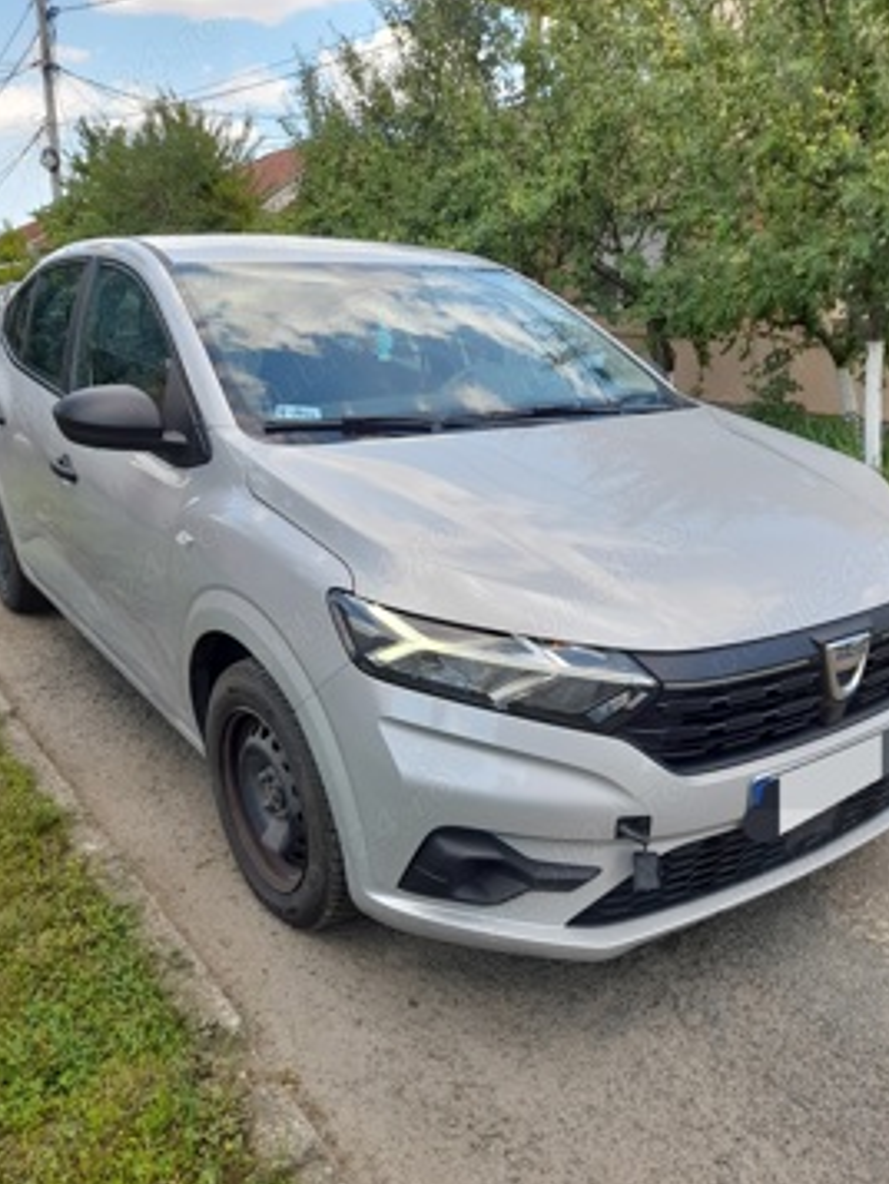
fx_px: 958
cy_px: 653
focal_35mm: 28
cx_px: 464
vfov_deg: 63.3
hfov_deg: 49.8
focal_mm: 4.6
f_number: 2
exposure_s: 1/222
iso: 20
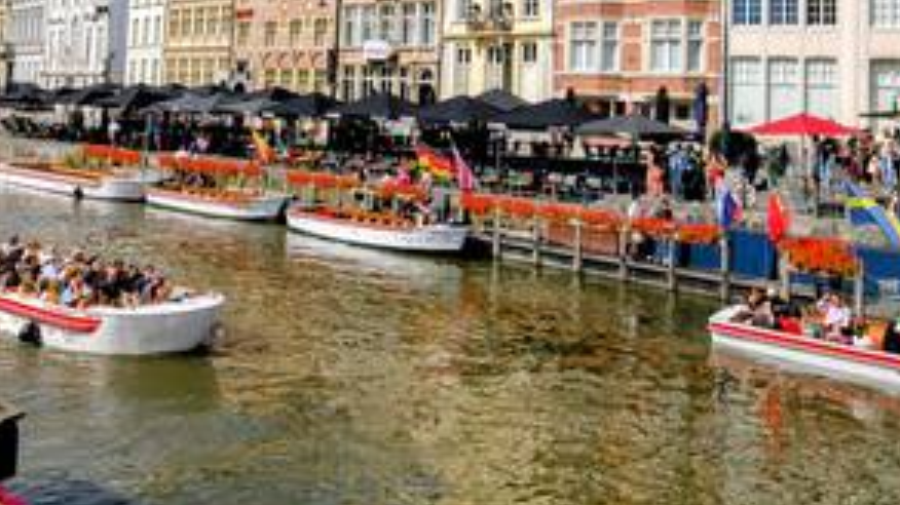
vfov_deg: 26.1
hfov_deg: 47.4
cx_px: 435
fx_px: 1026
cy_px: -14
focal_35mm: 43
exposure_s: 1/1527
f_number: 1.68
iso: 19
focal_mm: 6.9
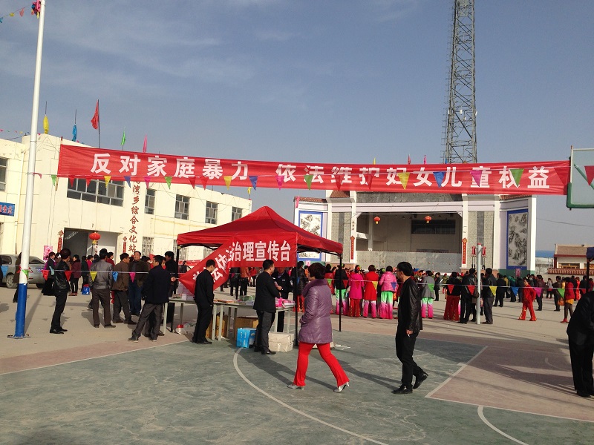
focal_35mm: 33
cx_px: 297
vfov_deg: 42.9
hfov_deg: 55.4
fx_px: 566
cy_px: 222
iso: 50
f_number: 2.4
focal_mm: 4.12
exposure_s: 1/2463
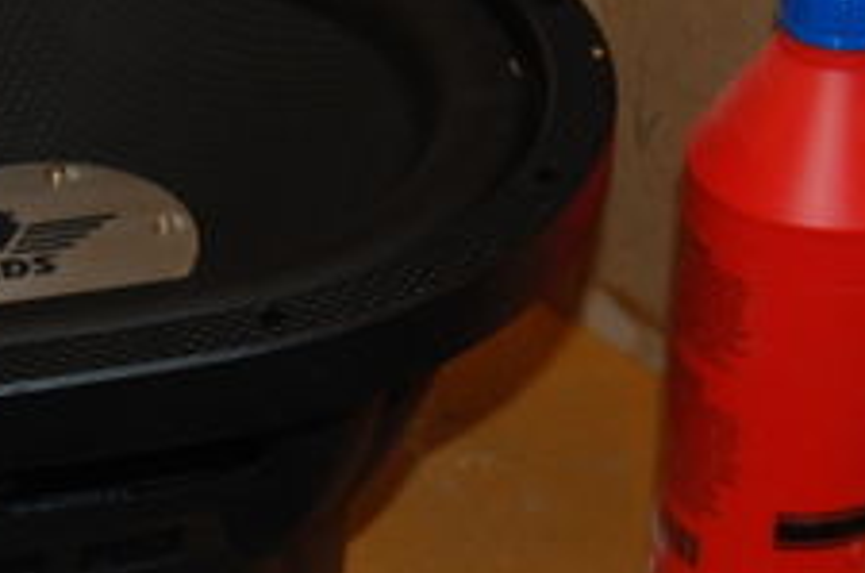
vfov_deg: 12.3
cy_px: 342
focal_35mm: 111
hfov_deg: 18.3
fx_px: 2661
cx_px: 188
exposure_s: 1/60
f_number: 4
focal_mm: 26
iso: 400
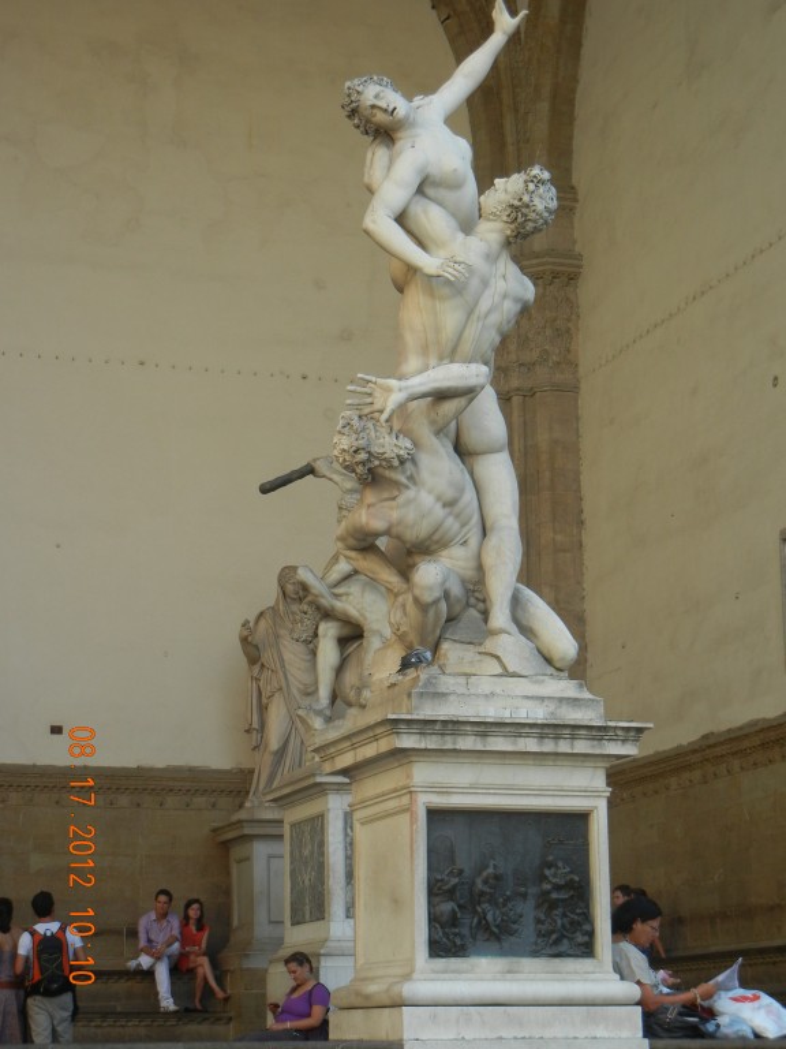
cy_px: 524
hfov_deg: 19.1
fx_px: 2331
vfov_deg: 25.3
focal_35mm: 77
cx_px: 393
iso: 160
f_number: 4.3
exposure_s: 1/170
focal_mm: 13.9
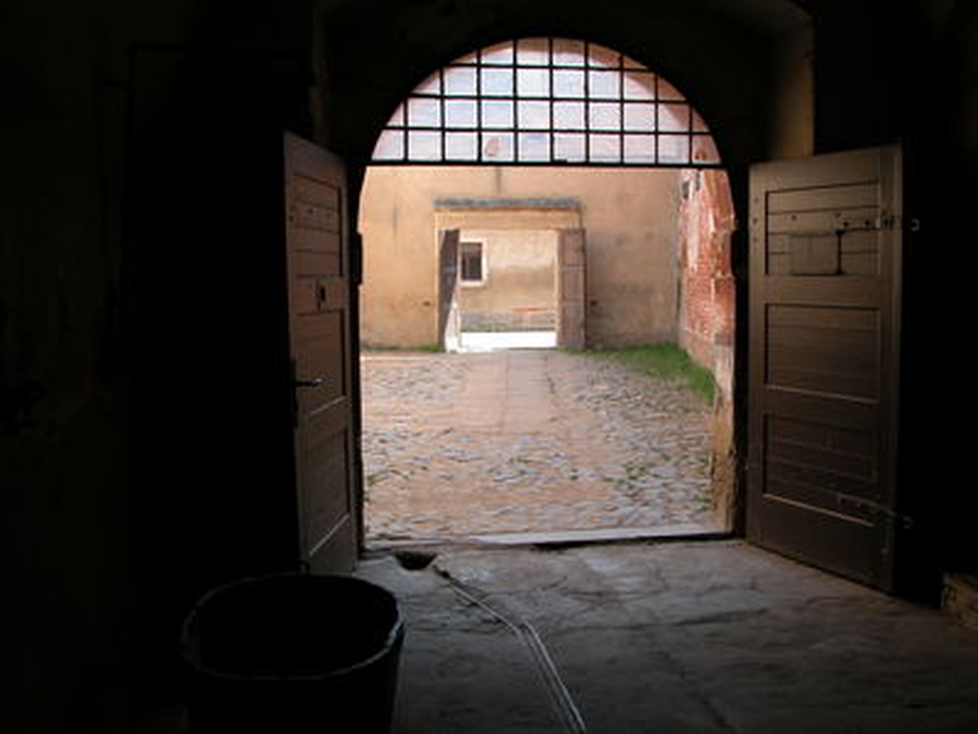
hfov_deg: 52.6
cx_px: 489
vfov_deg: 40.7
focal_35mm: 35
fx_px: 989
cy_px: 367
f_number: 4
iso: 100
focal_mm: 8.9
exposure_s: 1/127
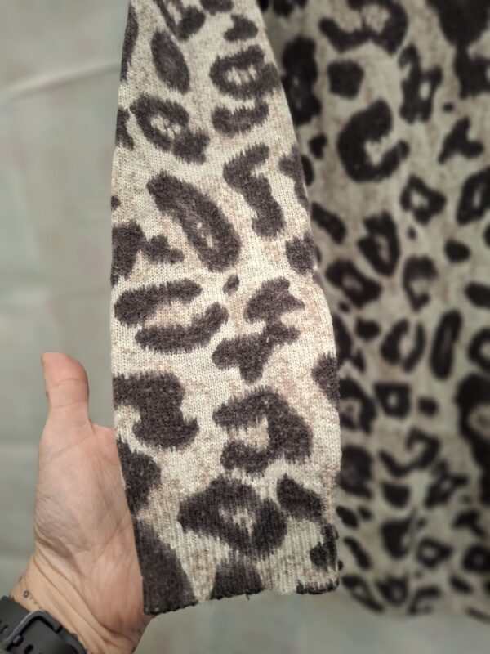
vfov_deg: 73.9
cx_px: 245
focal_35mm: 23
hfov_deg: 58.9
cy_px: 327
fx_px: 434
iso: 320
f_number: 1.8
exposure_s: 1/33
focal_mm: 5.54
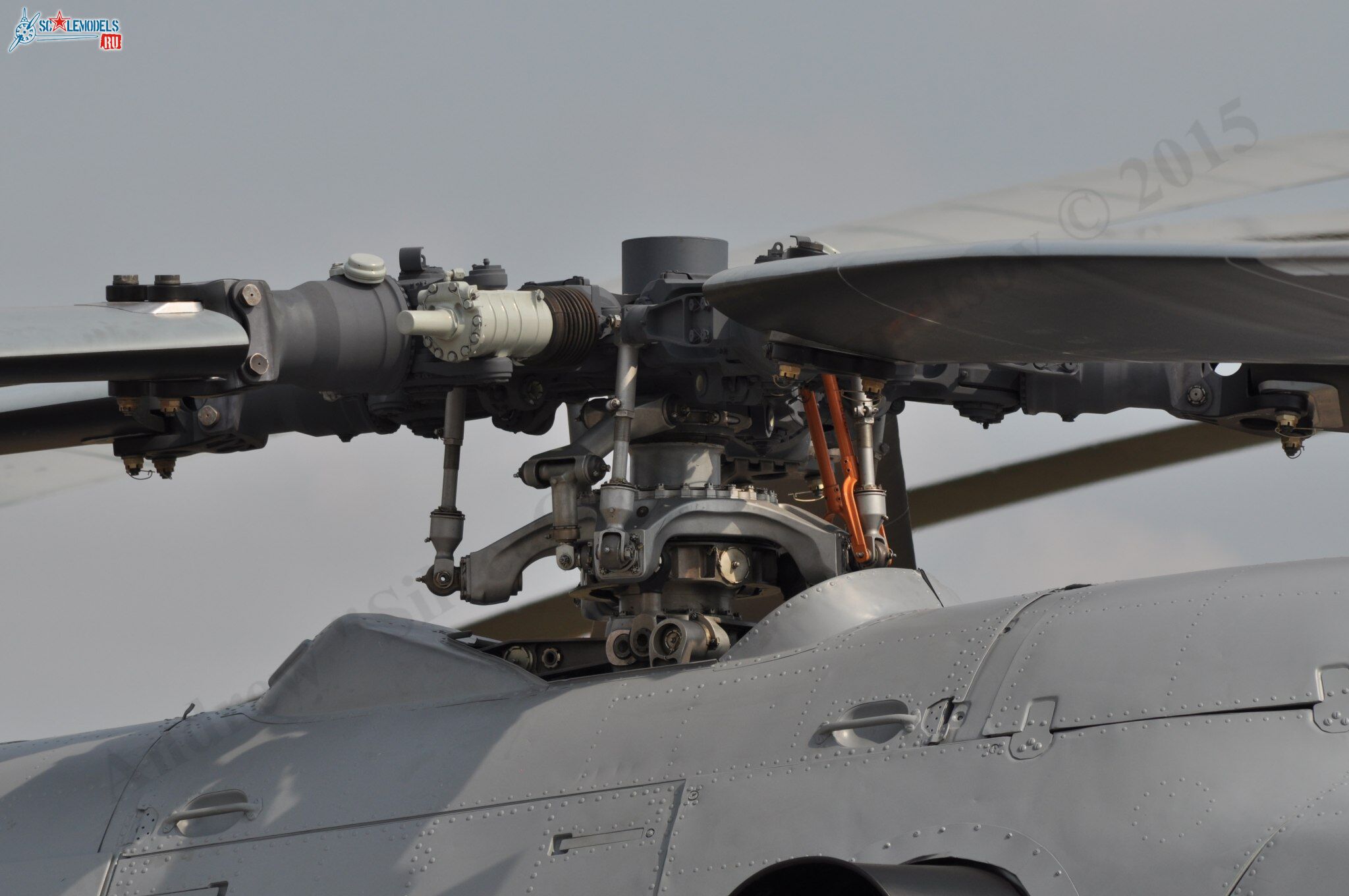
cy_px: 448
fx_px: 11789
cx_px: 674
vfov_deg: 4.4
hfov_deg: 6.5
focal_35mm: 315
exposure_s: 1/1000
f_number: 8
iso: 200
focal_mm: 210
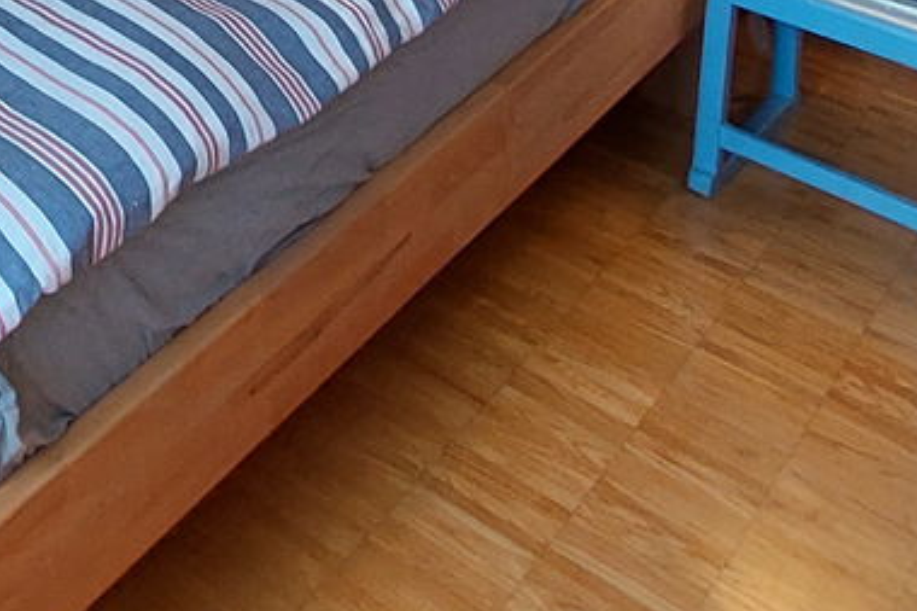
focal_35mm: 57
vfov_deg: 16.2
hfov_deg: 24.8
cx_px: -531
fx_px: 1451
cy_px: -717
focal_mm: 1.74
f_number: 2.2
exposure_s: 1/50
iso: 80
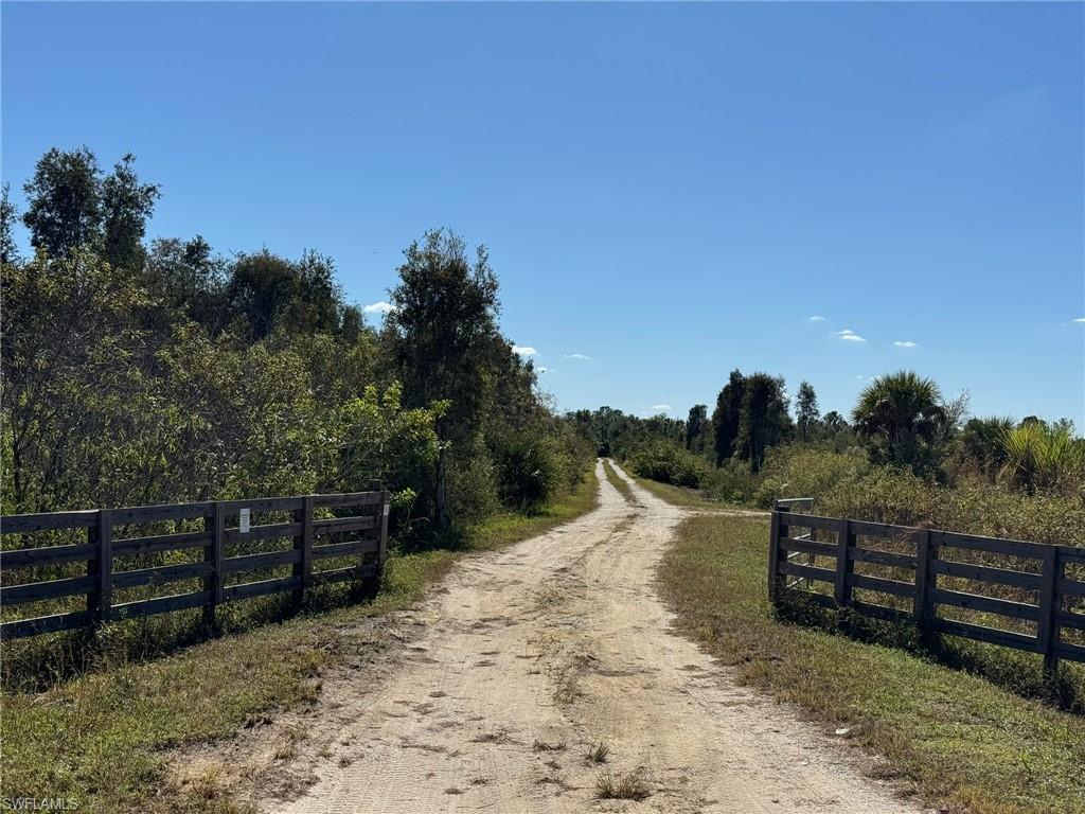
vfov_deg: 30.3
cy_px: 407
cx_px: 542
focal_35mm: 48
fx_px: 1505
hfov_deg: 39.7
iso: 64
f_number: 1.78
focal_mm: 6.76
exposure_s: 1/10526
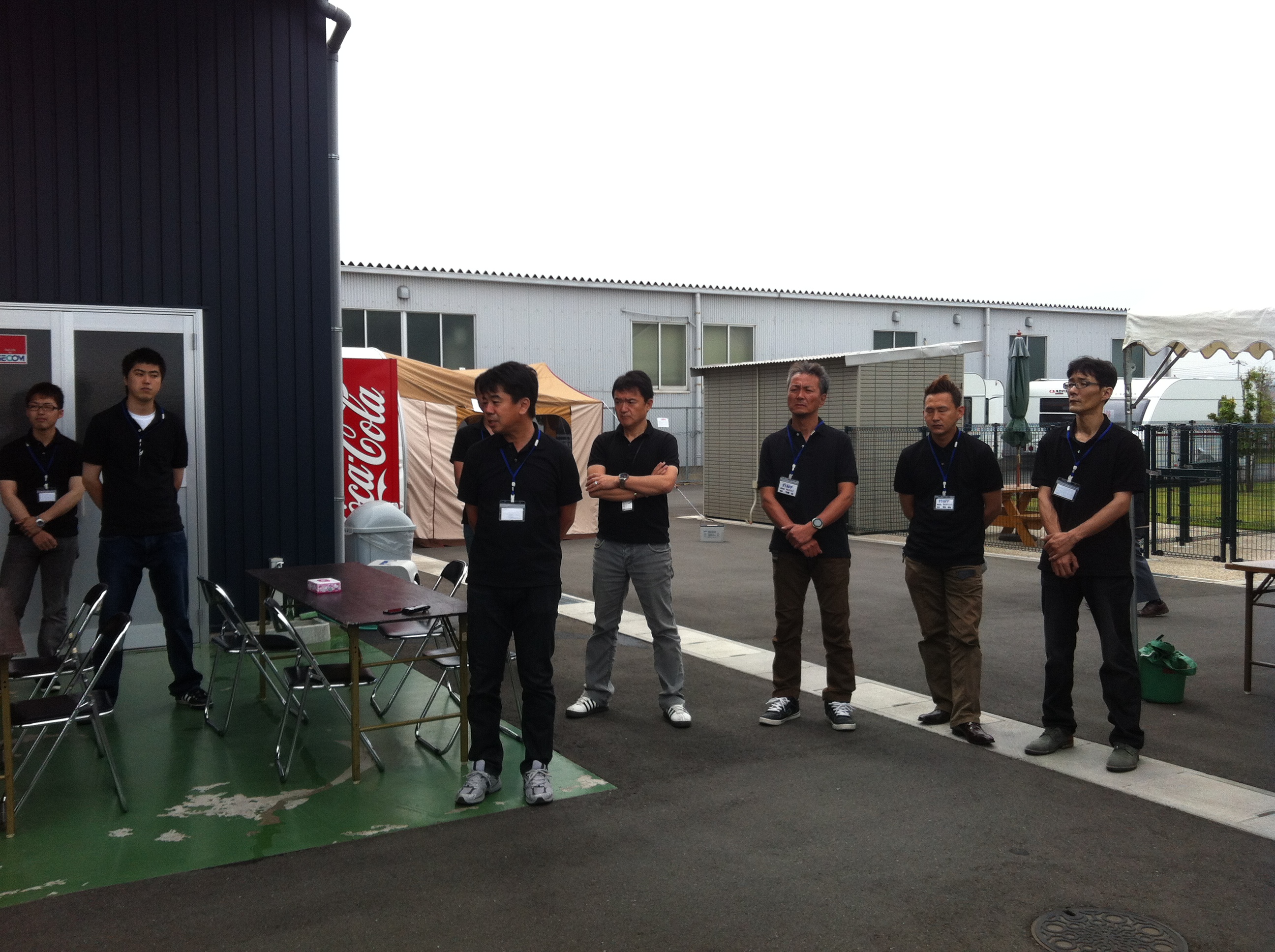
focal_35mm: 35
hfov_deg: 52.7
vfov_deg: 40.6
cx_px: 638
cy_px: 476
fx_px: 1287
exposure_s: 1/838
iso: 80
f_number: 2.8
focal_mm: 3.85
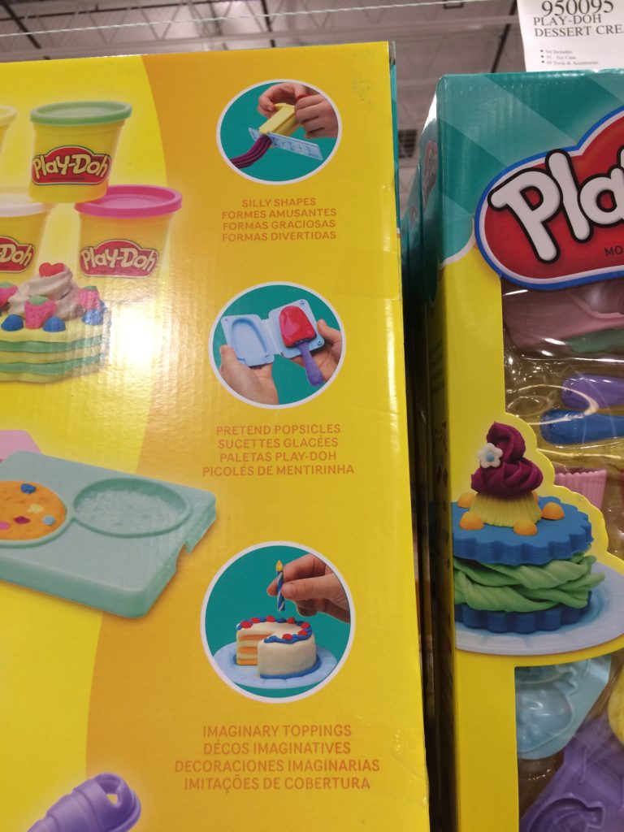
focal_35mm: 29
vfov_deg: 61.7
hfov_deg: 48.2
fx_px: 697
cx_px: 312
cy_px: 416
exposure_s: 1/30
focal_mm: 4.15
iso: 80
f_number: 2.2
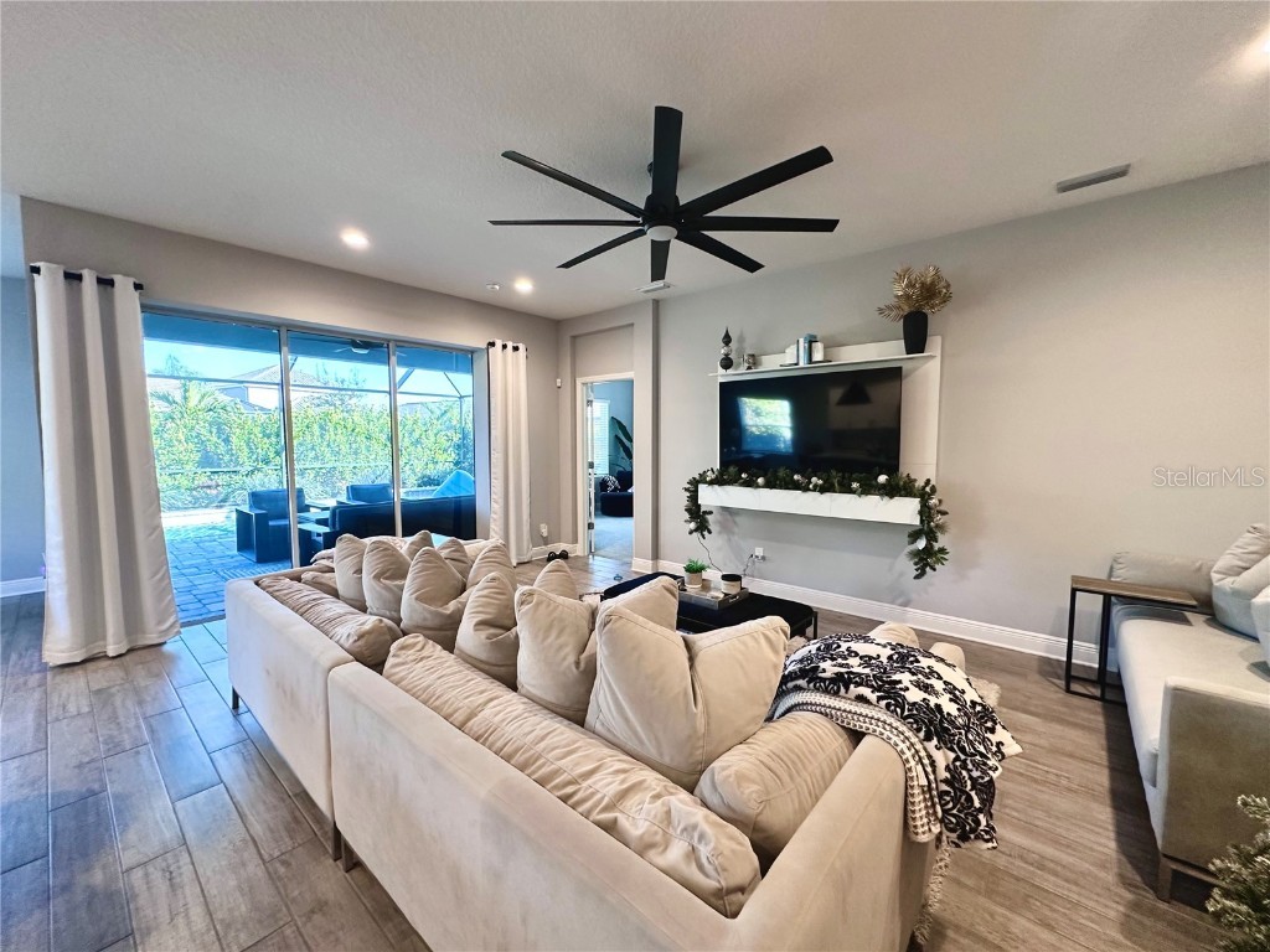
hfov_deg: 102.1
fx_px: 514
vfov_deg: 85.7
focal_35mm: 14
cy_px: 476
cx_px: 635
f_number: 2.2
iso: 250
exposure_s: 1/60
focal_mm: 2.22
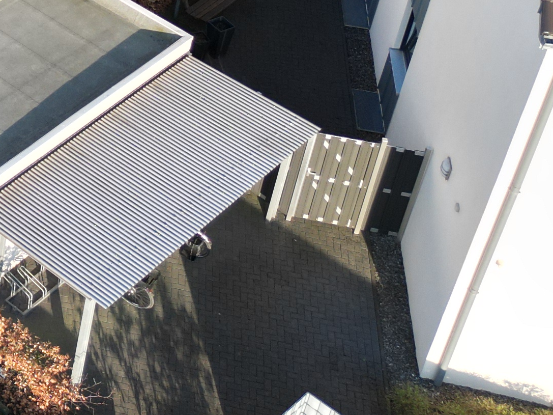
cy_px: -170
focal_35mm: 89
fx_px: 1422
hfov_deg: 19.0
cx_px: -306
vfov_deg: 15.5
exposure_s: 1/1000
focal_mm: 6.72
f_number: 1.7
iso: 100
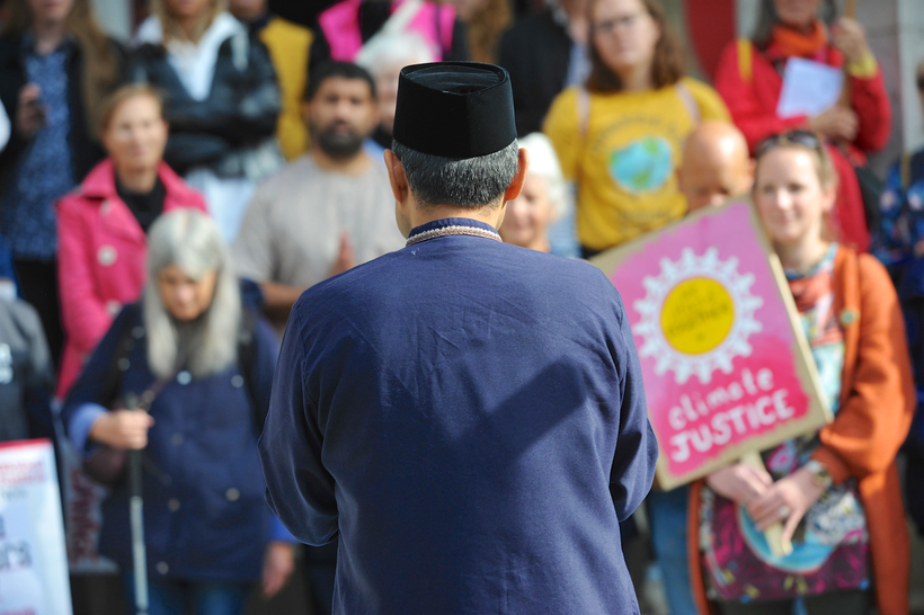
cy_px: 308
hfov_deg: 15.8
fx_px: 3335
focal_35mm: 130
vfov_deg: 10.5
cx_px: 462
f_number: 3.2
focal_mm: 130
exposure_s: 1/2000
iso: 800
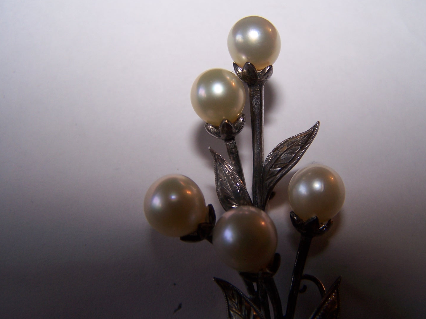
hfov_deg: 45.7
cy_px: 166
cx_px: 228
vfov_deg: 35.1
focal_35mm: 41
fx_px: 505
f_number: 2.8
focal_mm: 6.3
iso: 80
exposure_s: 1/60
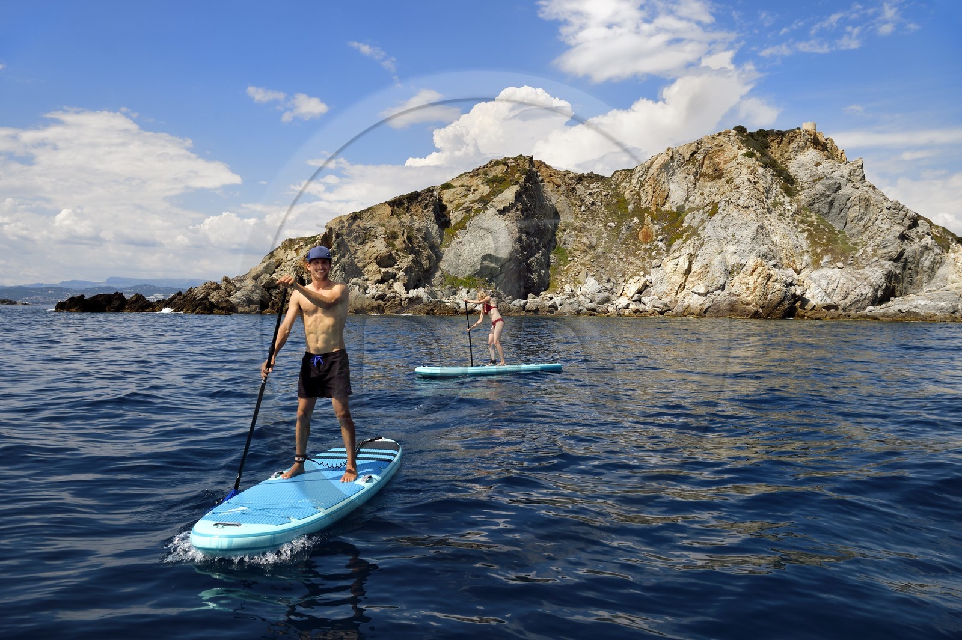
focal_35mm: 29
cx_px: 481
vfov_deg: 44.9
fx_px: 775
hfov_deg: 63.7
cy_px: 320
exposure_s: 1/640
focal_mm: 29
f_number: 9
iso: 200
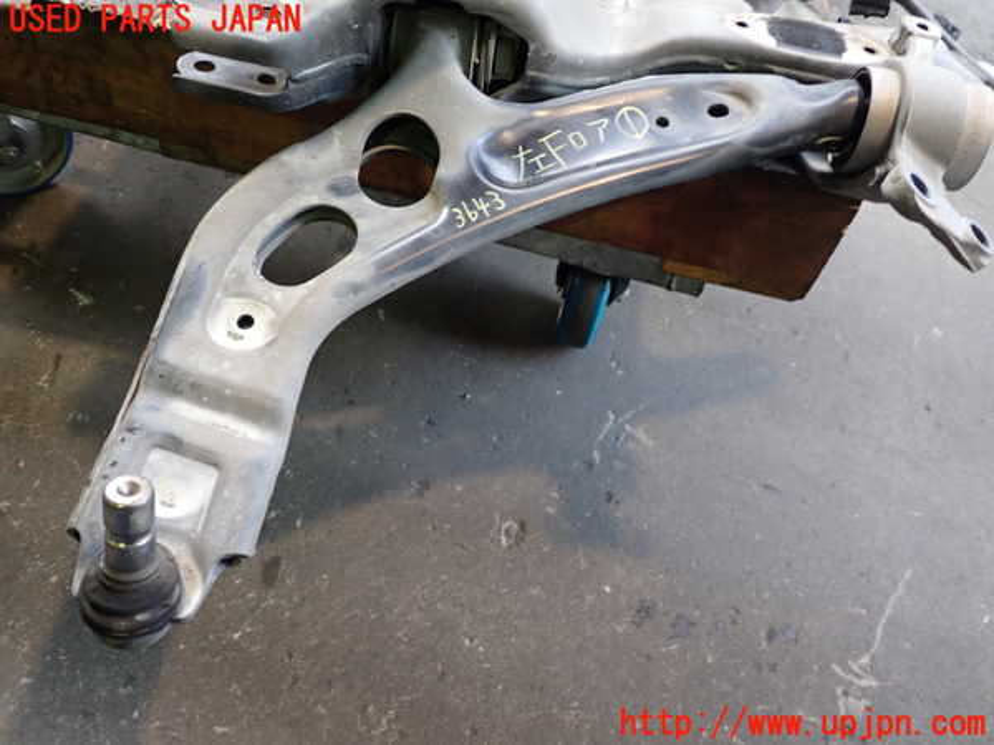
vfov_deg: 46.8
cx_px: 497
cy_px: 372
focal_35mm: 30
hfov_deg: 60.0
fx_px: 861
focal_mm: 5.4
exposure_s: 1/30
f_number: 2.3
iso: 200
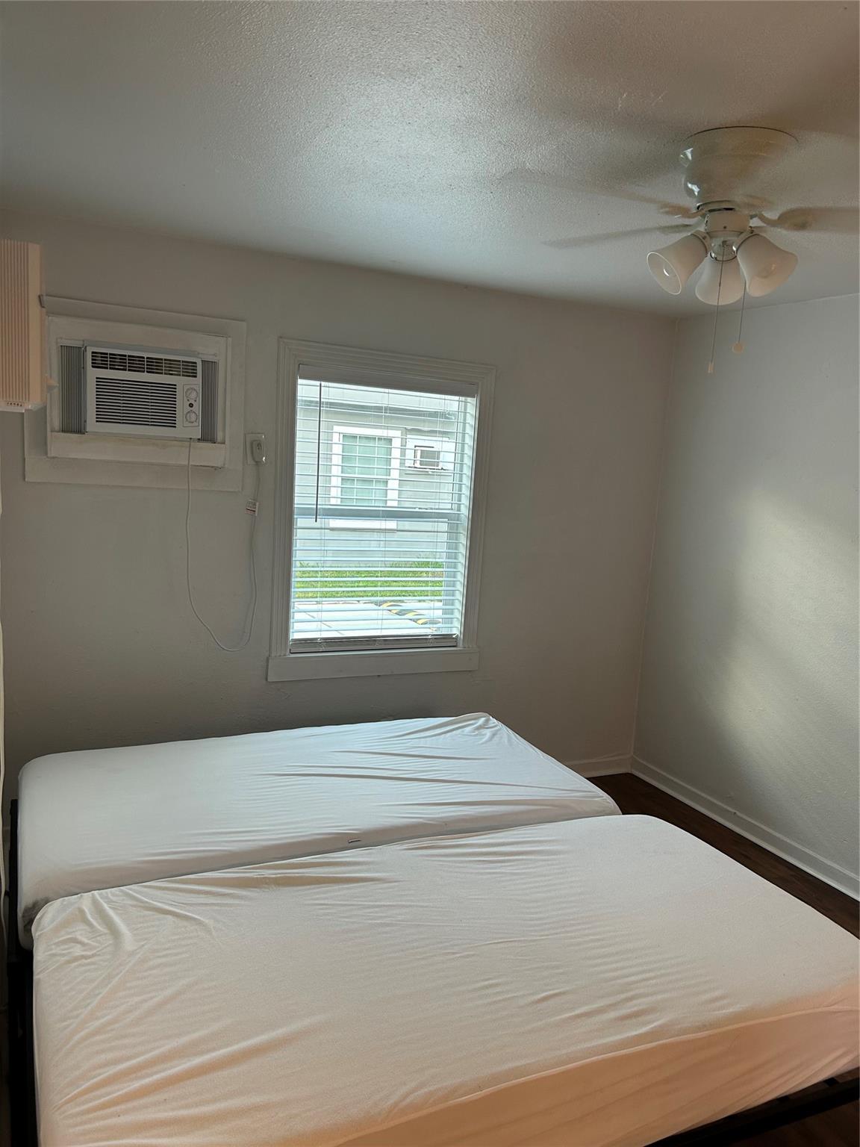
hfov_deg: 53.1
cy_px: 574
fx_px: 861
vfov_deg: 67.3
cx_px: 430
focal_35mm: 26
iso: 80
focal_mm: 5.7
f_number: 1.5
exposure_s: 1/60
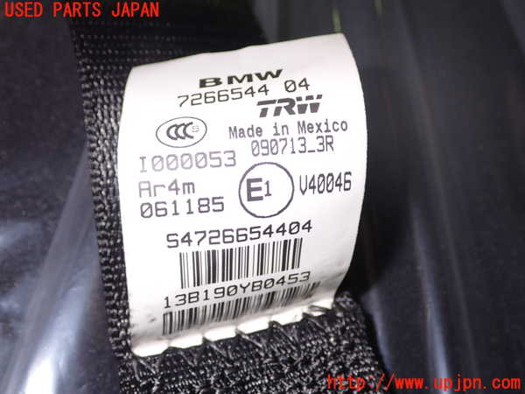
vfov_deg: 32.9
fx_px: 667
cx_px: 262
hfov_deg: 42.9
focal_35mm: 44
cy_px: 197
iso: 200
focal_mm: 7.84
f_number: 2.9
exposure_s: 1/40
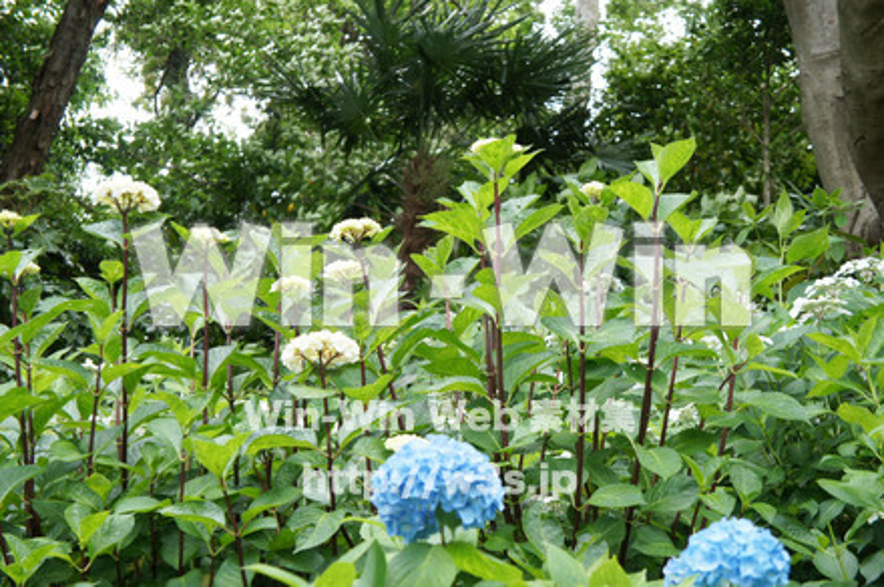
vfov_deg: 19.3
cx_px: 442
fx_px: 1729
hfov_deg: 28.7
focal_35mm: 70
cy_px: 294
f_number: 5
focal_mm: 47
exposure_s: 1/160
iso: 320
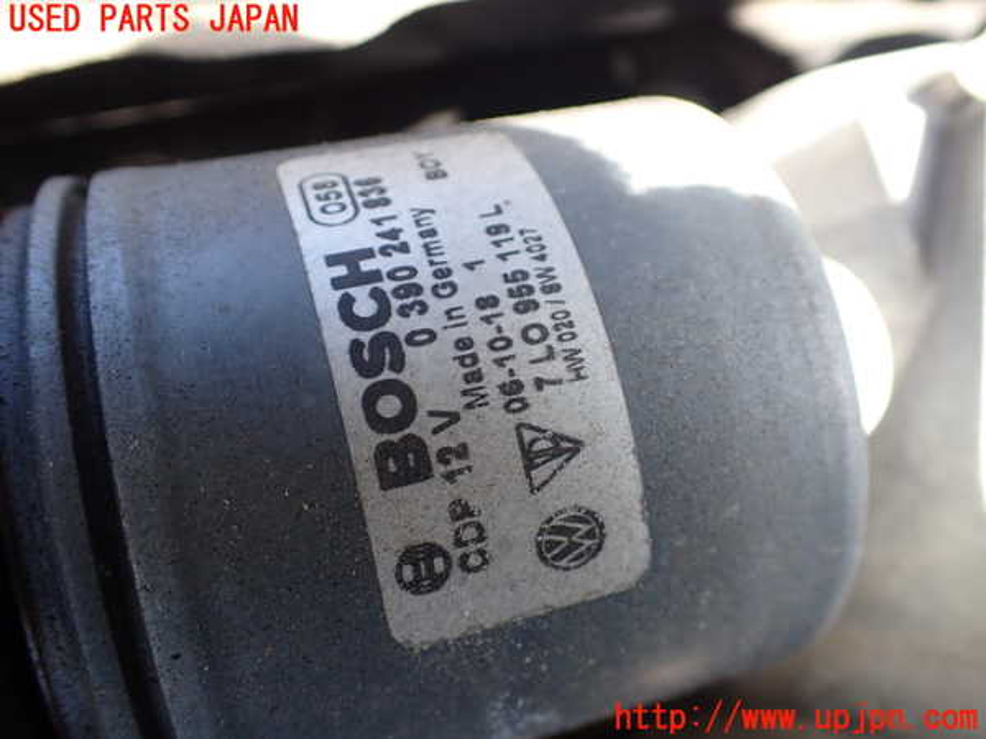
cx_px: 493
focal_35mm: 30
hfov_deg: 60.0
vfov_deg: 46.8
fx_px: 855
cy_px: 370
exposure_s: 1/125
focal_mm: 5.4
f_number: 2.3
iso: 125
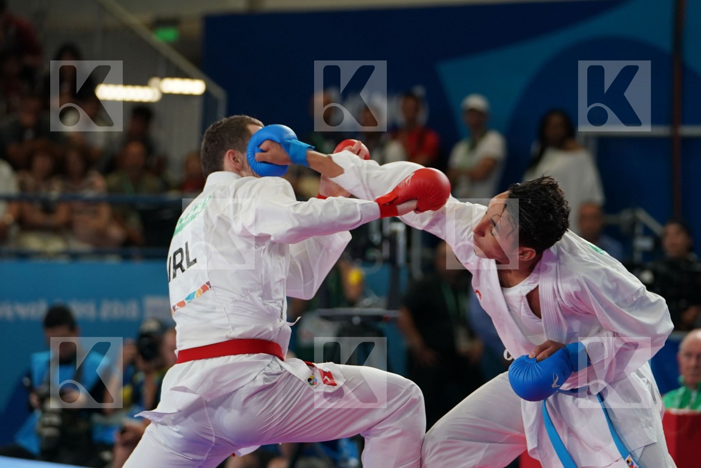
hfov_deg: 10.7
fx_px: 3738
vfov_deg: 7.2
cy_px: 234
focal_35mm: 192
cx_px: 350
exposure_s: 1/1000
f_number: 2.8
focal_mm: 128
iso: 1250
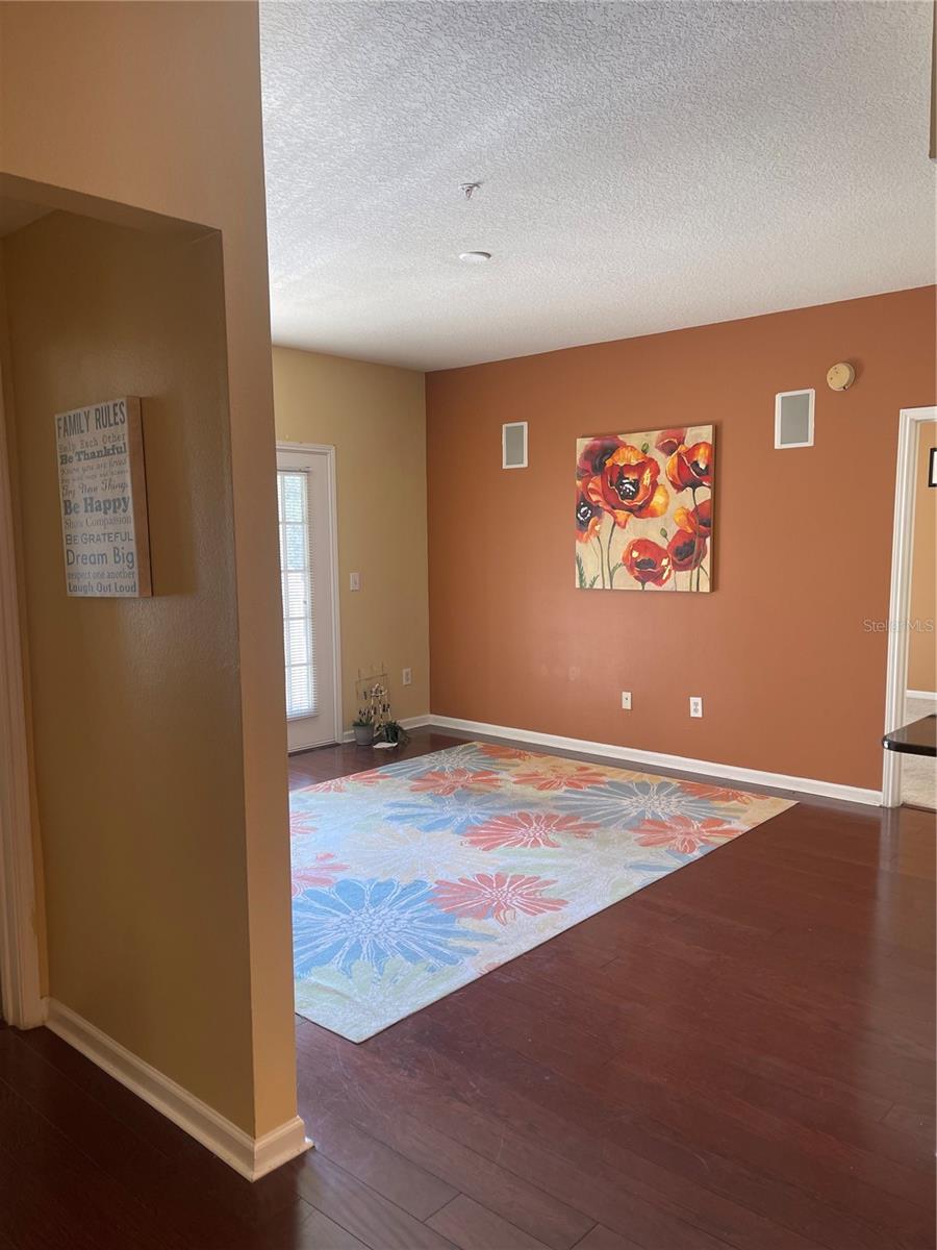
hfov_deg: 53.1
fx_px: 938
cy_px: 625
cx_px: 468
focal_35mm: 26
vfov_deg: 67.3
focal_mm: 5.1
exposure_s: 1/120
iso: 100
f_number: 1.6
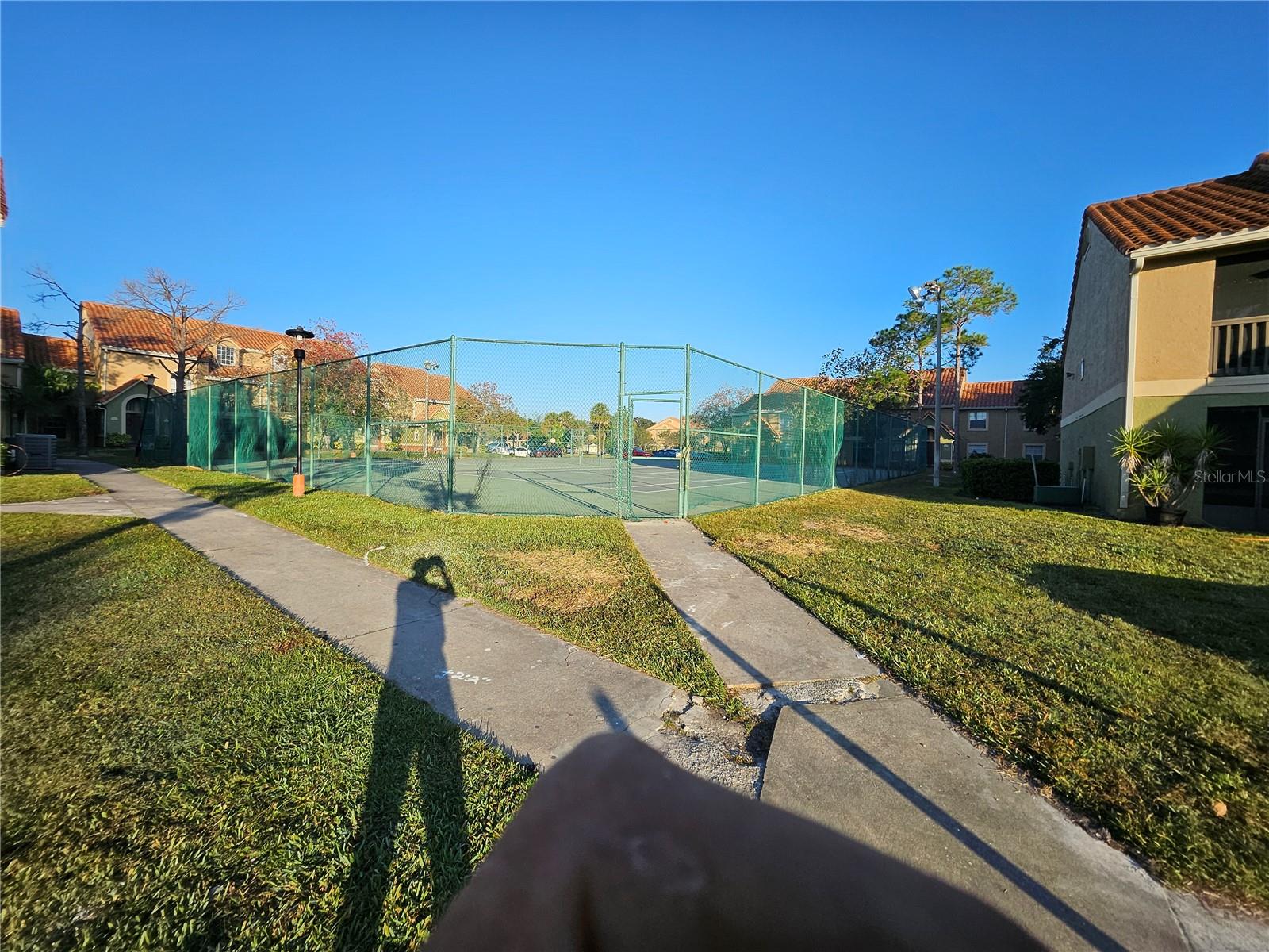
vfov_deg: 89.9
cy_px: 476
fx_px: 477
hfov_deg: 106.2
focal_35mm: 13
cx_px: 634
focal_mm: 1.74
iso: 32
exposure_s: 1/799
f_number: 2.2
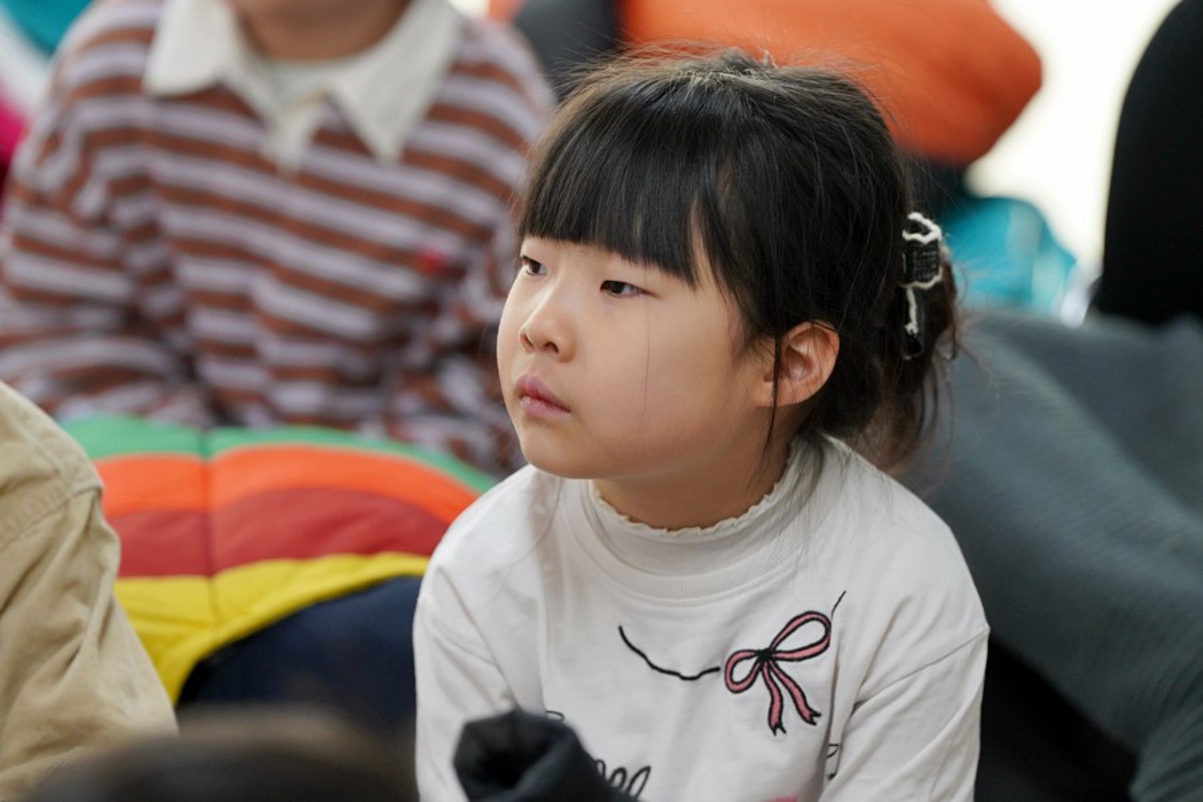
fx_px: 6683
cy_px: 401
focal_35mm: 200
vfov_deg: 6.9
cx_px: 602
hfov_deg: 10.3
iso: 3200
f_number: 4
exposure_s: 1/250
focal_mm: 200
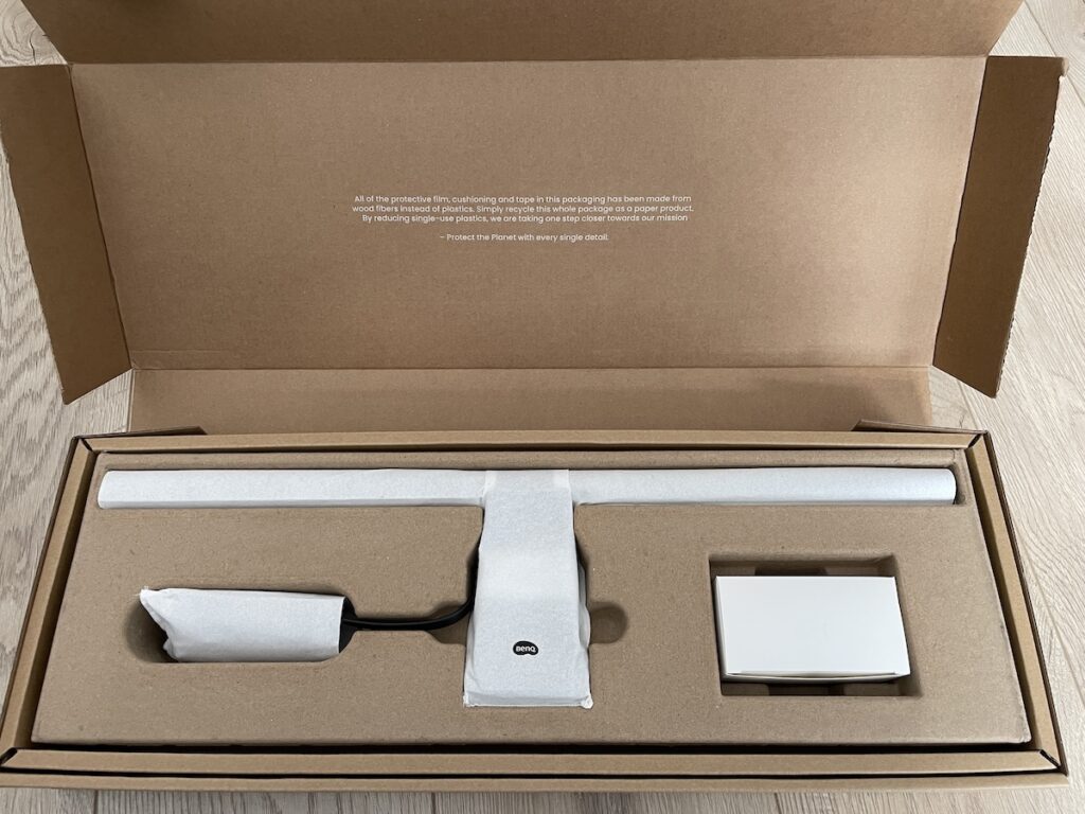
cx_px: 542
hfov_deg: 67.3
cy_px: 407
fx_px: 815
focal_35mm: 26
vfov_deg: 53.1
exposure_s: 1/98
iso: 125
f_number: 1.6
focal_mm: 4.2
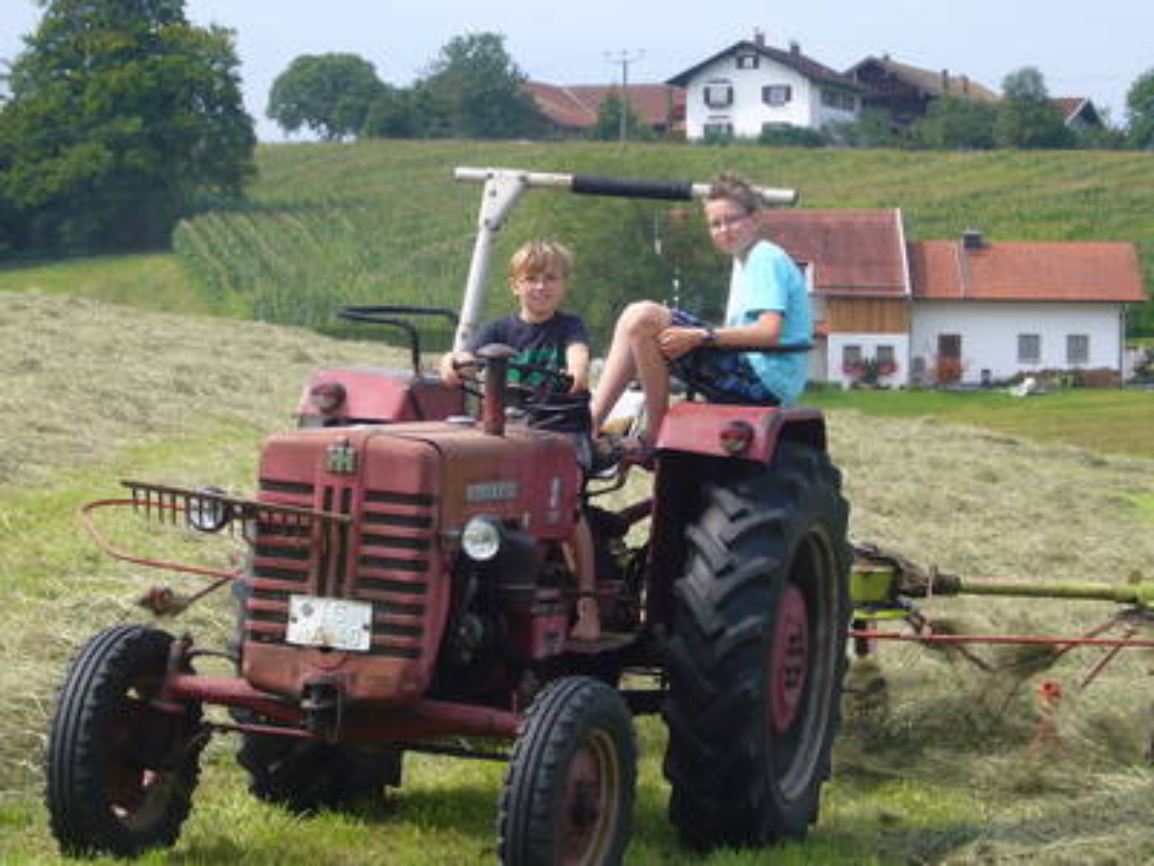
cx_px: 577
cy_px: 433
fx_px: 4734
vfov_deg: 10.4
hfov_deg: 13.9
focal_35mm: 142
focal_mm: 16.8
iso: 80
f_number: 5.6
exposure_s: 1/250
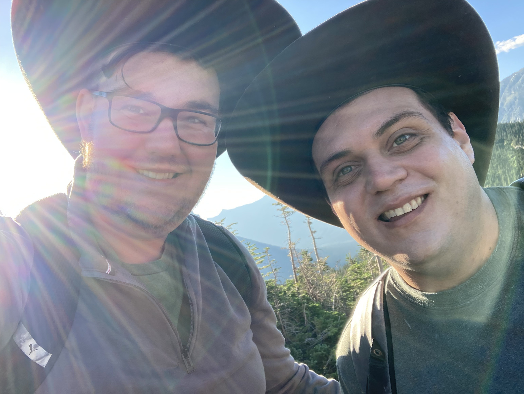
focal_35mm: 32
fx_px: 485
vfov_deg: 44.2
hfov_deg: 56.8
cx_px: 262
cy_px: 197
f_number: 2.2
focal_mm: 2.87
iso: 20
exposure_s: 1/184
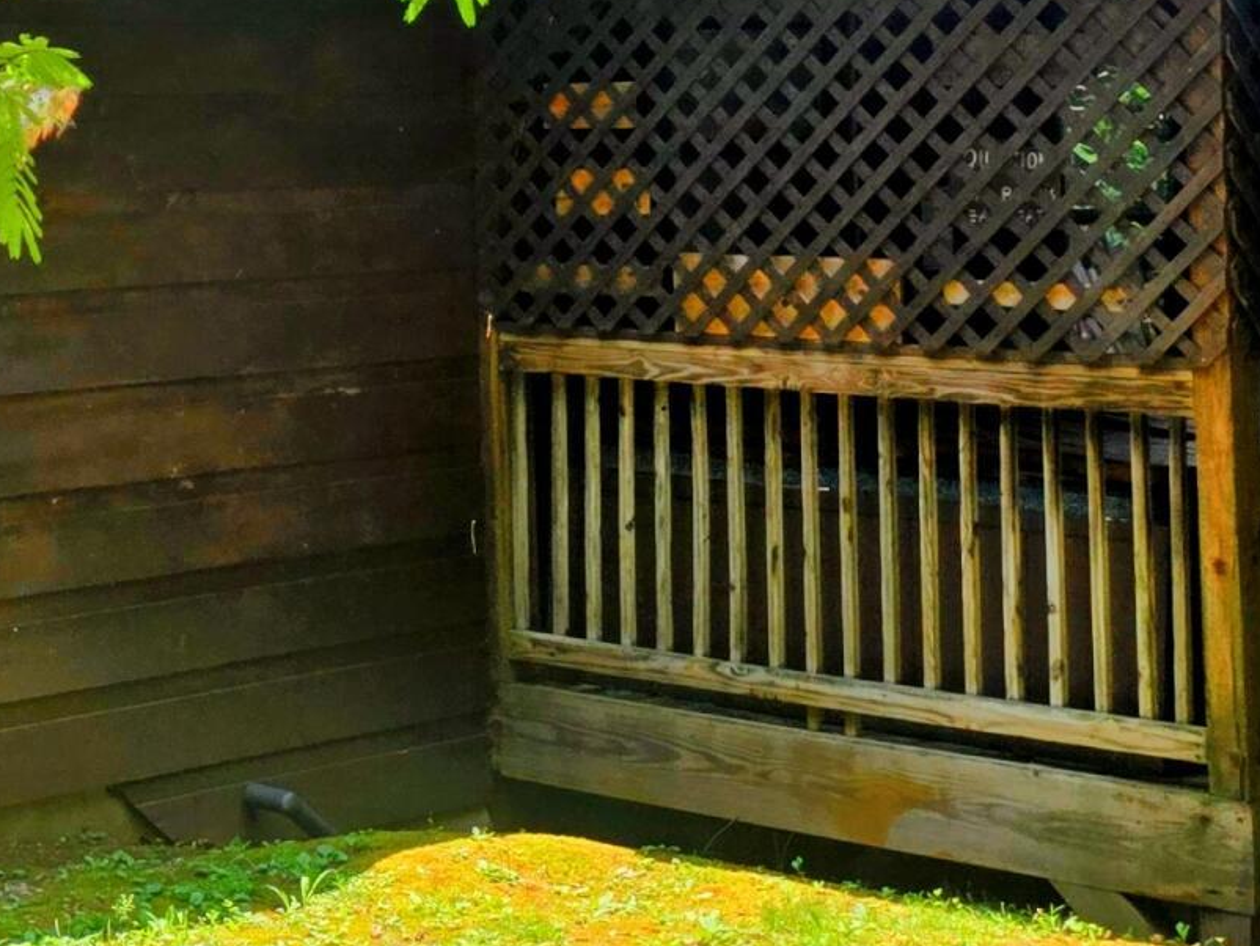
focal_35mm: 86
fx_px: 3131
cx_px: -99
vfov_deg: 16.9
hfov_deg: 21.7
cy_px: 86
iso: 80
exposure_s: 1/2913
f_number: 1.7
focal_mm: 6.3
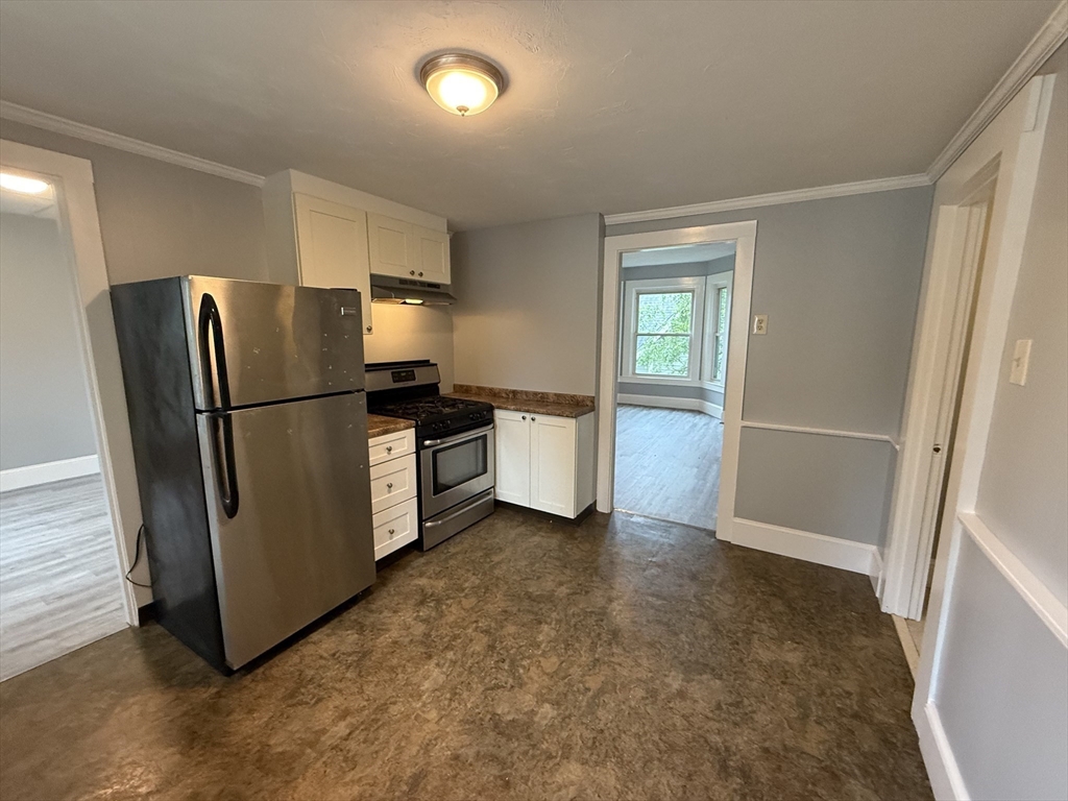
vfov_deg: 85.7
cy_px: 400
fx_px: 432
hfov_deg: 102.1
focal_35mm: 14
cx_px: 534
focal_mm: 2.22
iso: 400
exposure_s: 1/60
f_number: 2.2
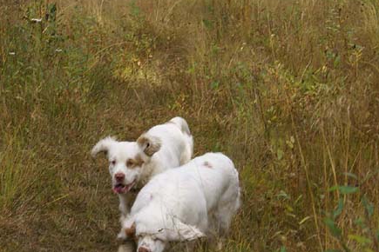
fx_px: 2032
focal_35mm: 193
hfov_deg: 10.7
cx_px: 139
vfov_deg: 7.1
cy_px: 126
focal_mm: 70
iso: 100
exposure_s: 1/125
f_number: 7.1
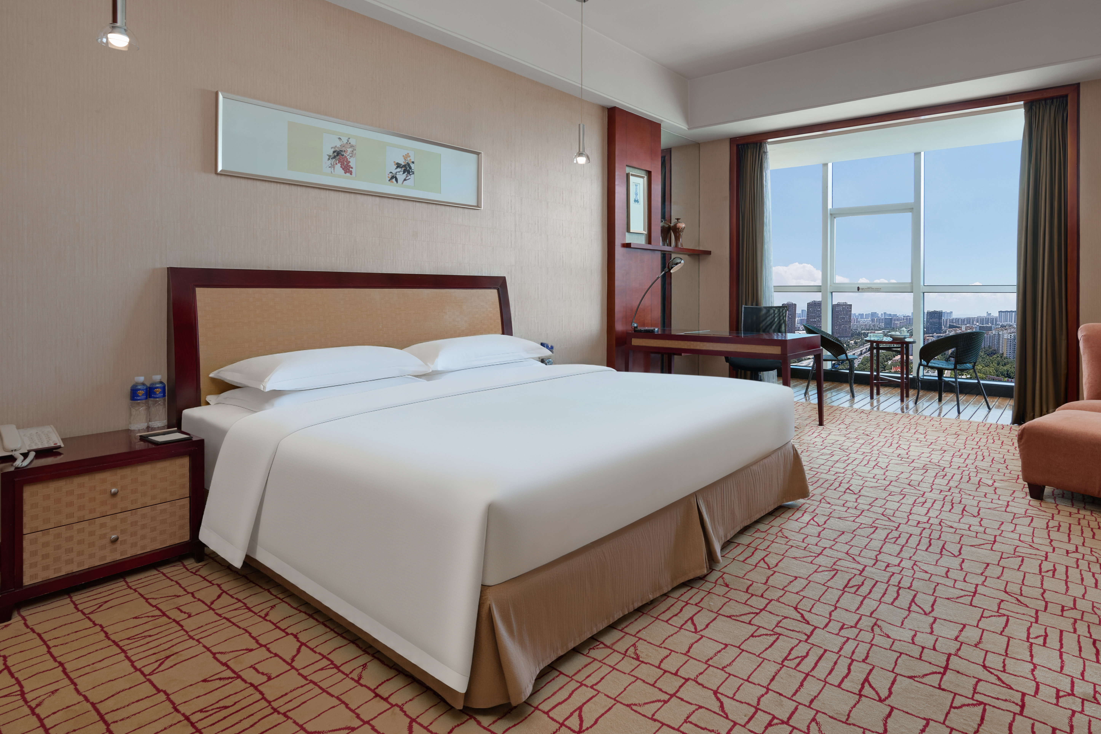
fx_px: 612
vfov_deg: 61.3
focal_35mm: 20
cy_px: 285
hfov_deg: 83.2
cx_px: 649
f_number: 9
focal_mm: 14
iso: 400
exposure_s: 1/13
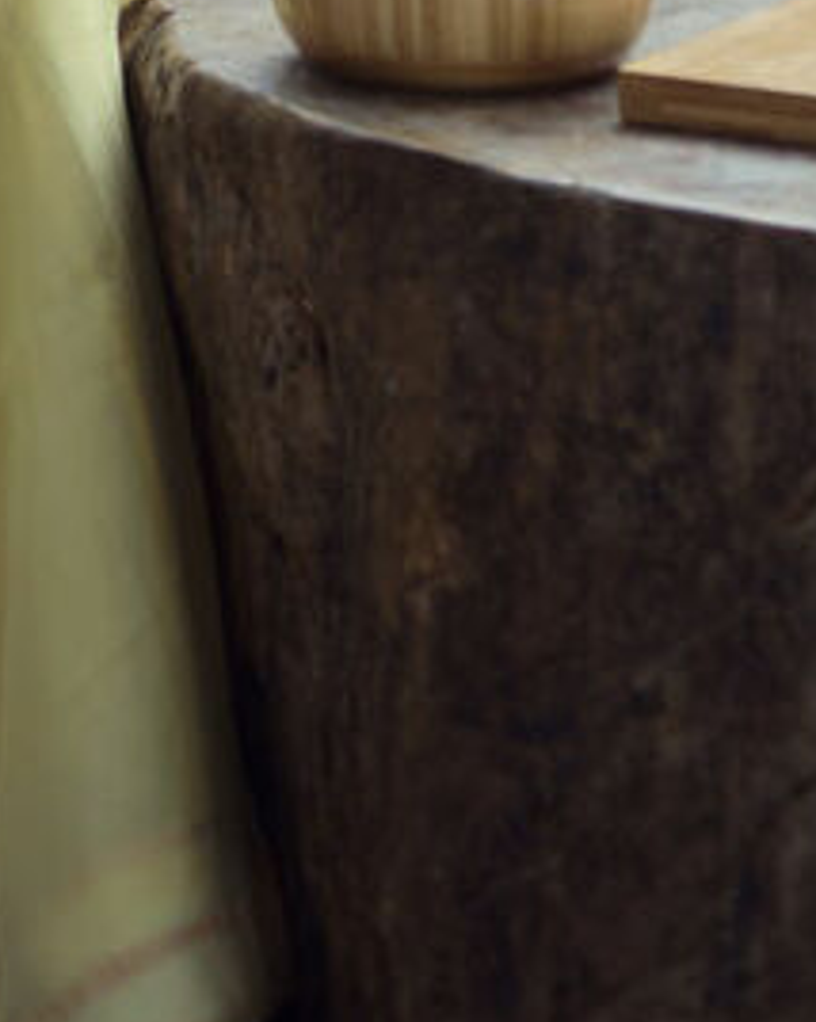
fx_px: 6165
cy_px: -1541
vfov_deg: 8.5
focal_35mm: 204
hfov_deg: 7.4
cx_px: -431
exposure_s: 1/400
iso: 200
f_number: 3.2
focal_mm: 50
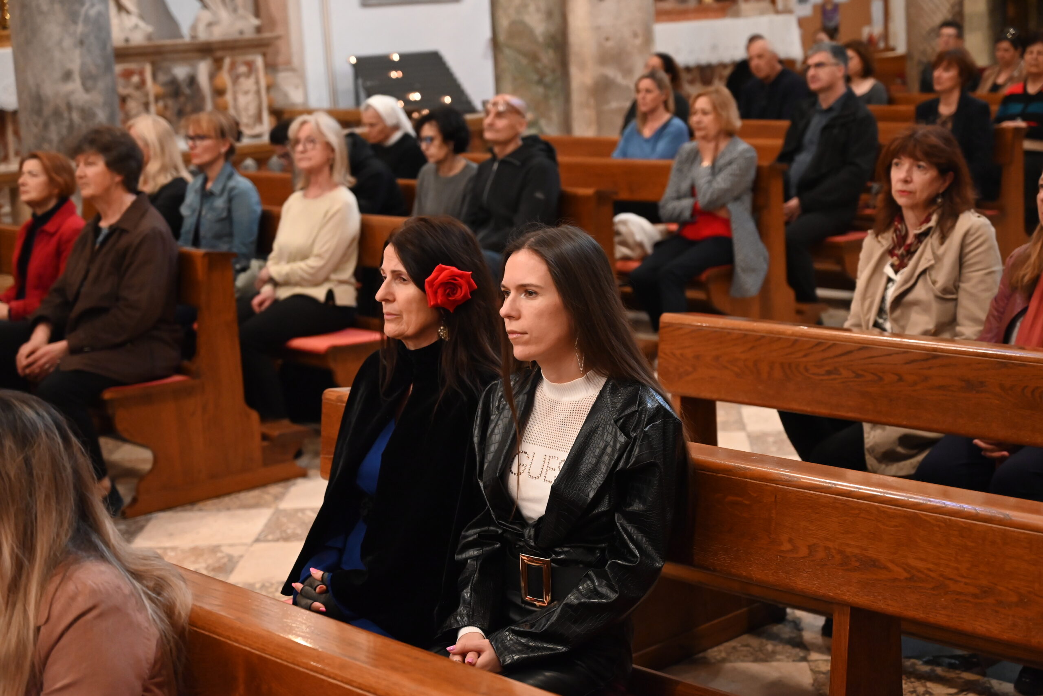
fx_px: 1739
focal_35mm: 60
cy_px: 348
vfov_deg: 22.6
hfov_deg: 33.4
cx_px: 522
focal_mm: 60
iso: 5000
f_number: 4
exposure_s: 1/60
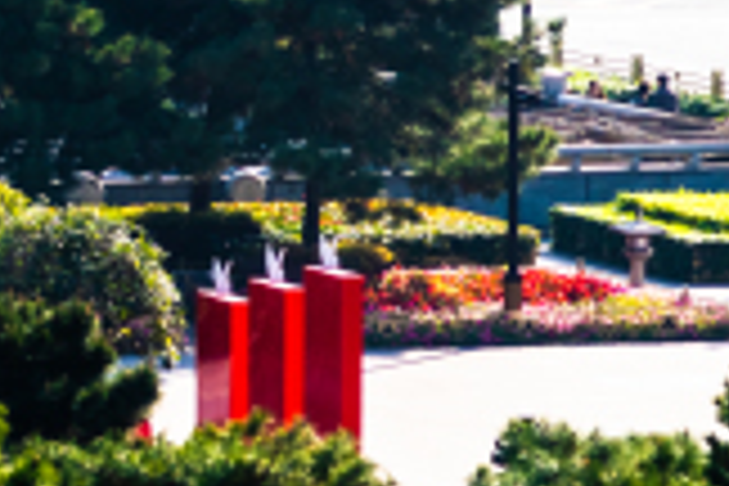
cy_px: -830
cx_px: -688
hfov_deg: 3.1
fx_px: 13465
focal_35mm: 665
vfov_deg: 2.1
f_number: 4
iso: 100
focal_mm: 105
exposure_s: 1/640
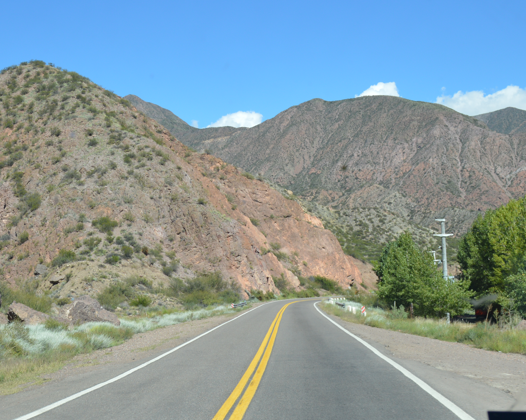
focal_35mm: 58
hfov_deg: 32.2
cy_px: 209
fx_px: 903
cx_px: 166
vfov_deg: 26.2
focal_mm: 22
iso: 100
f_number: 8
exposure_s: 1/250
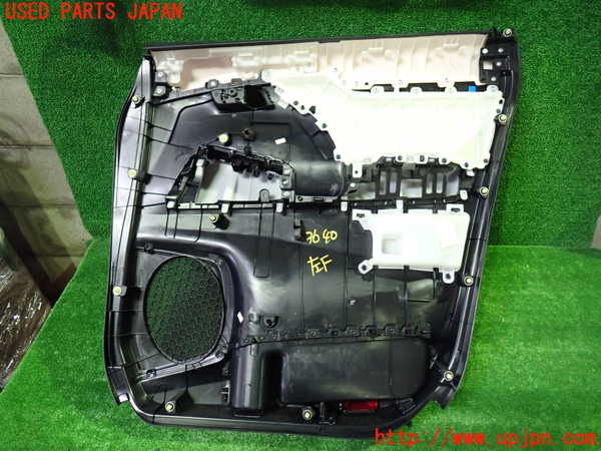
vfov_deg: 54.9
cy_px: 226
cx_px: 300
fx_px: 434
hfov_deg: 69.4
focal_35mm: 25
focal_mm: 4.5
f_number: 2
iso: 400
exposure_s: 1/30
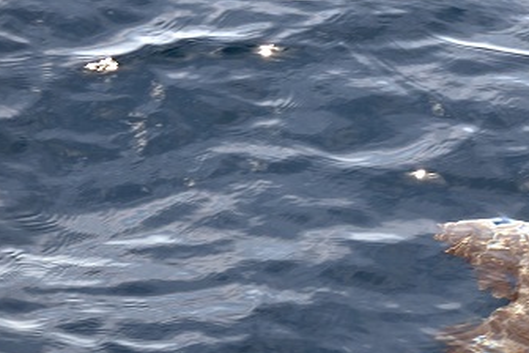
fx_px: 2909
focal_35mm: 198
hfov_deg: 10.3
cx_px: 564
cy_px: 344
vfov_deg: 6.9
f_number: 5.6
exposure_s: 1/500
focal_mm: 70
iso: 140
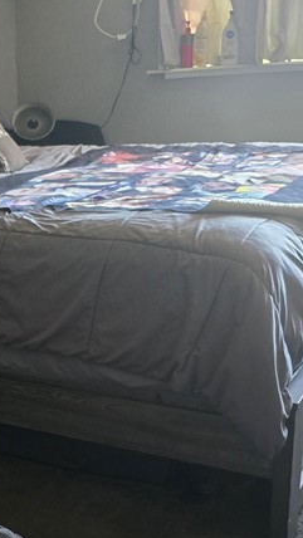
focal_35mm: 60
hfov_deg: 18.8
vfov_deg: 34.6
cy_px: 351
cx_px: -79
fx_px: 856
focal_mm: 6.3
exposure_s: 1/40
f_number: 1.7
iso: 1250
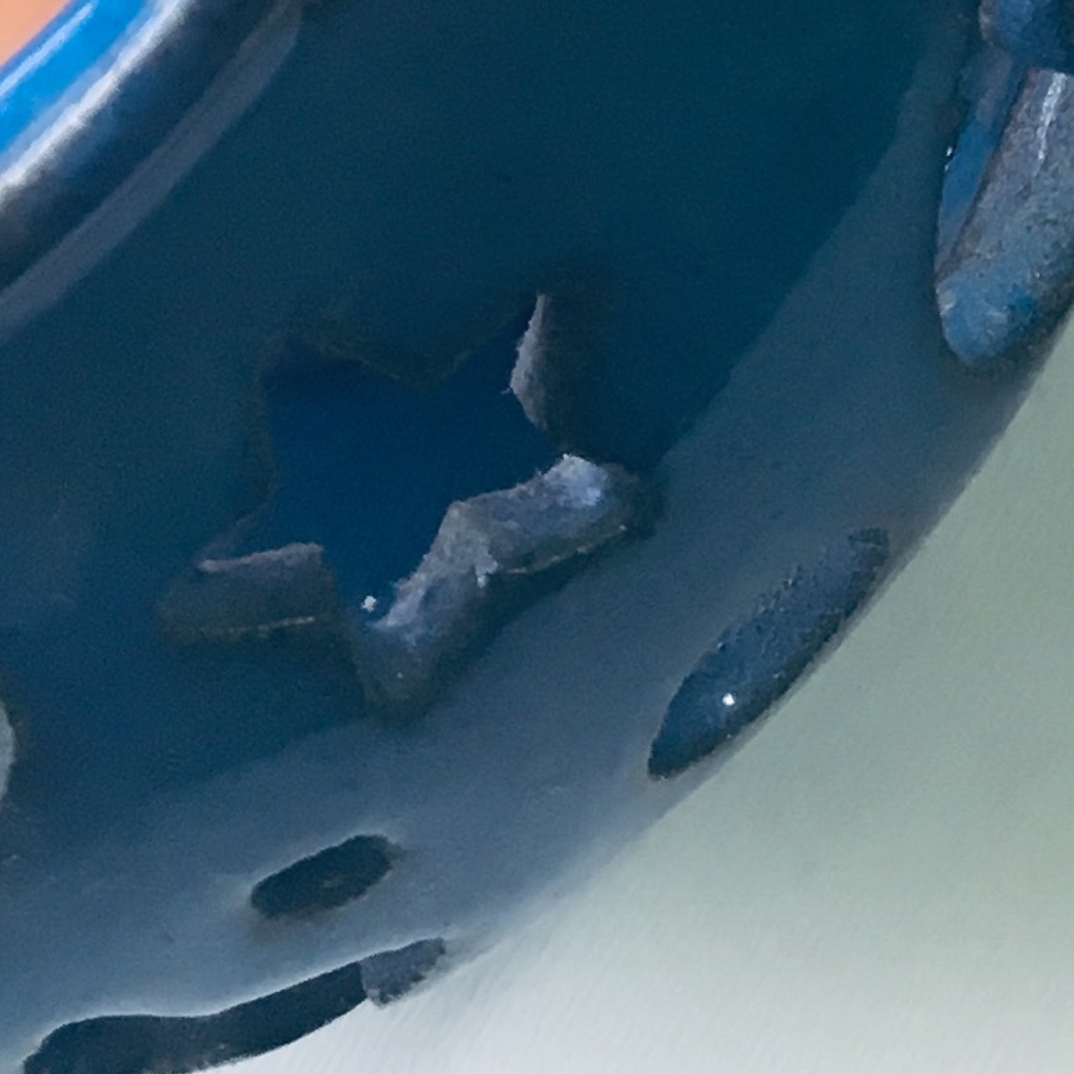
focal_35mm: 134
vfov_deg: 11.2
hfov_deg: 12.2
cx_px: 1762
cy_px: -1396
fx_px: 4704
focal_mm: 4.15
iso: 50
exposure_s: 1/30
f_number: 2.2
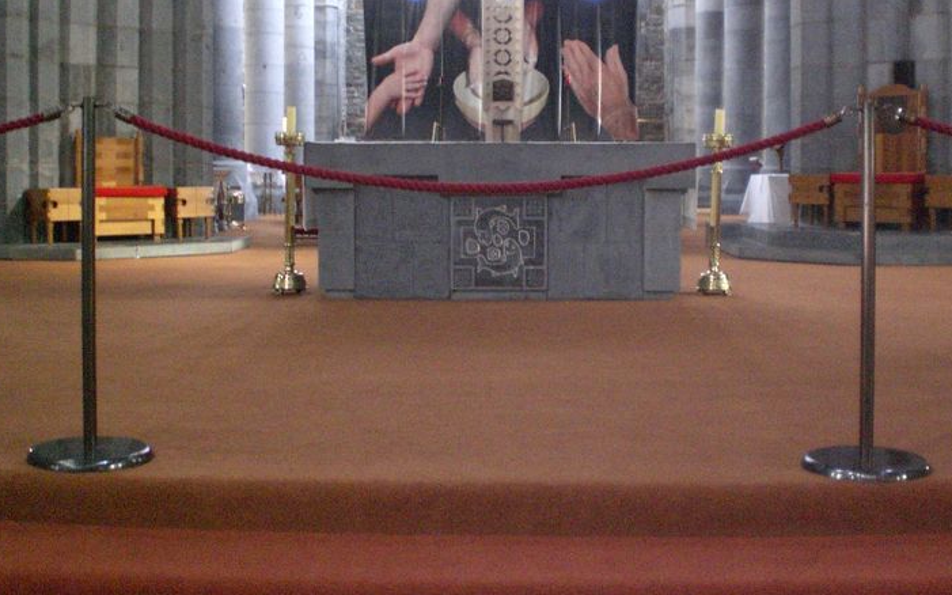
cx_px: 505
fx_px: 1193
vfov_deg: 27.9
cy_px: 231
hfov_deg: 43.5
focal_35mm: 46
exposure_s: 1/40
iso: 800
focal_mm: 6.3
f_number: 3.1
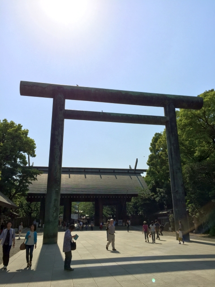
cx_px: 108
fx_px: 240
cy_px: 144
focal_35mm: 29
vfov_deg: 61.7
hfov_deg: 48.2
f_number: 2.2
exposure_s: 1/3300
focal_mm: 4.15
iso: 32
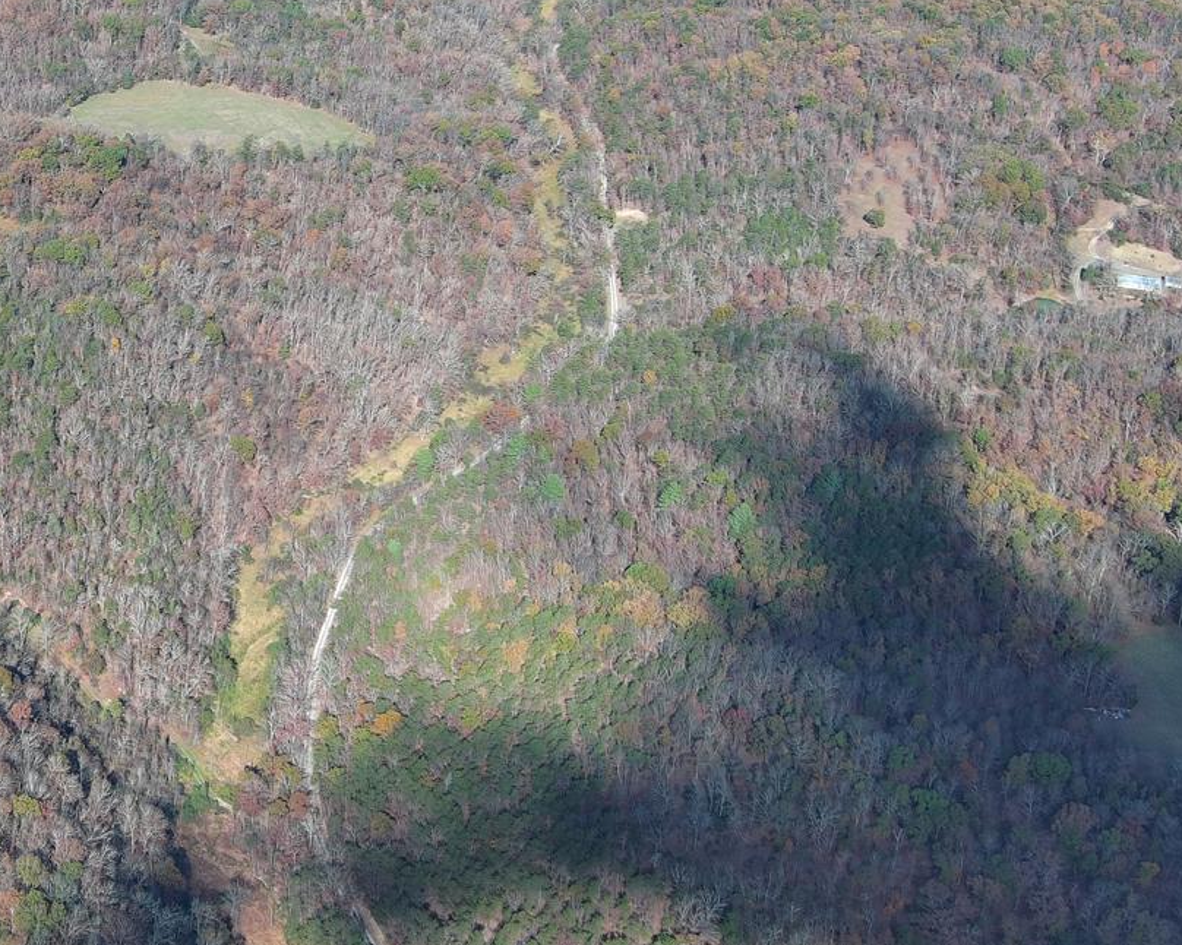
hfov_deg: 26.1
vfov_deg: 21.7
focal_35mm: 69
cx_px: -4
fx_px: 2413
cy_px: 128
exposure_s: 1/673
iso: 100
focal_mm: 10.57
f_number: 2.8
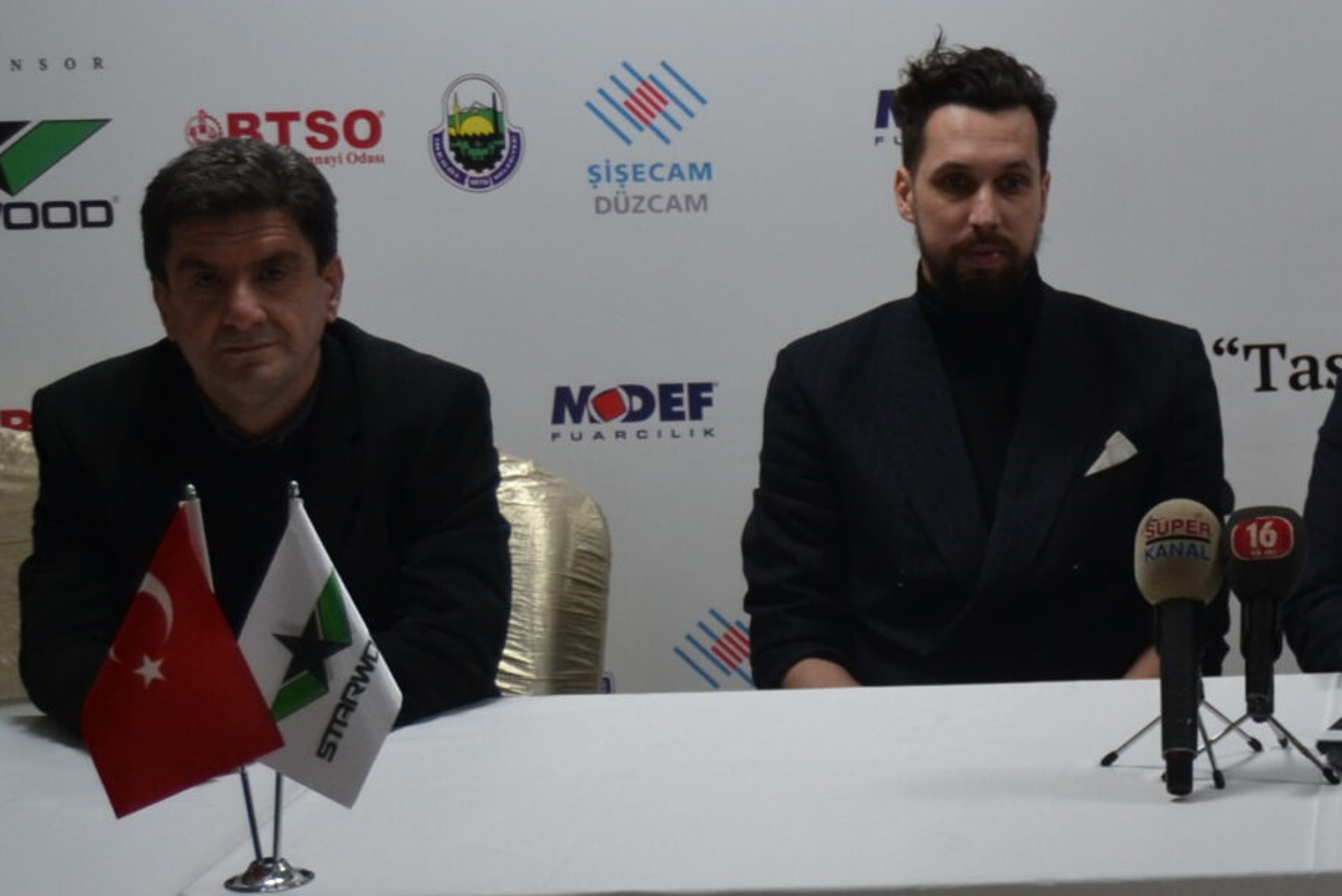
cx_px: 1700
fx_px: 3468
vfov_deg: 14.7
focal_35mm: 93
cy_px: 359
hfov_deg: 20.2
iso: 400
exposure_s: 1/60
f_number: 3.5
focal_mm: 22
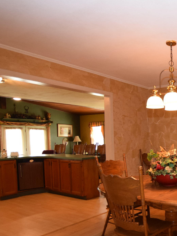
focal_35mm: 31
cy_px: 150
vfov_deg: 57.5
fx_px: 211
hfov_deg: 38.3
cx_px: 192
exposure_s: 1/60
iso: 1400
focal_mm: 10
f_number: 3.5
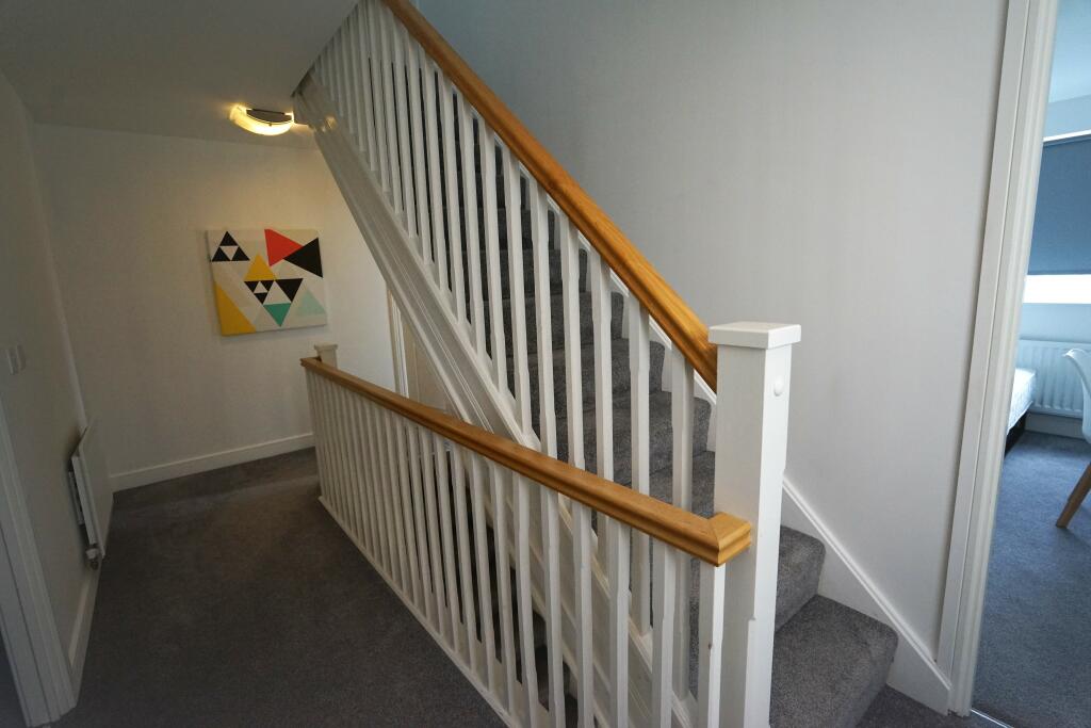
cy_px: 364
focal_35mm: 16
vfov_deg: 73.8
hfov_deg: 96.7
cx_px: 546
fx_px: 485
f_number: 4
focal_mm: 16
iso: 2500
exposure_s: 1/160
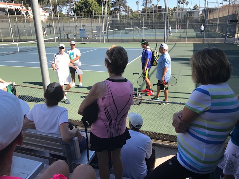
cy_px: 90
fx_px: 193
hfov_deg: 63.4
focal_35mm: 28
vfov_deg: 49.7
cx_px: 120
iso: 20
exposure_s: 1/929
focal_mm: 3.99
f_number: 1.8
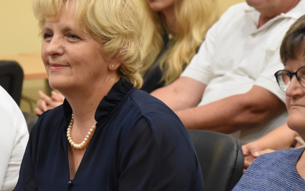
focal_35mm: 276
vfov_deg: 4.8
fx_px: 2293
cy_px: 94
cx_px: 120
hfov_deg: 7.6
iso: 3200
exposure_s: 1/125
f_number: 5.6
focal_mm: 105
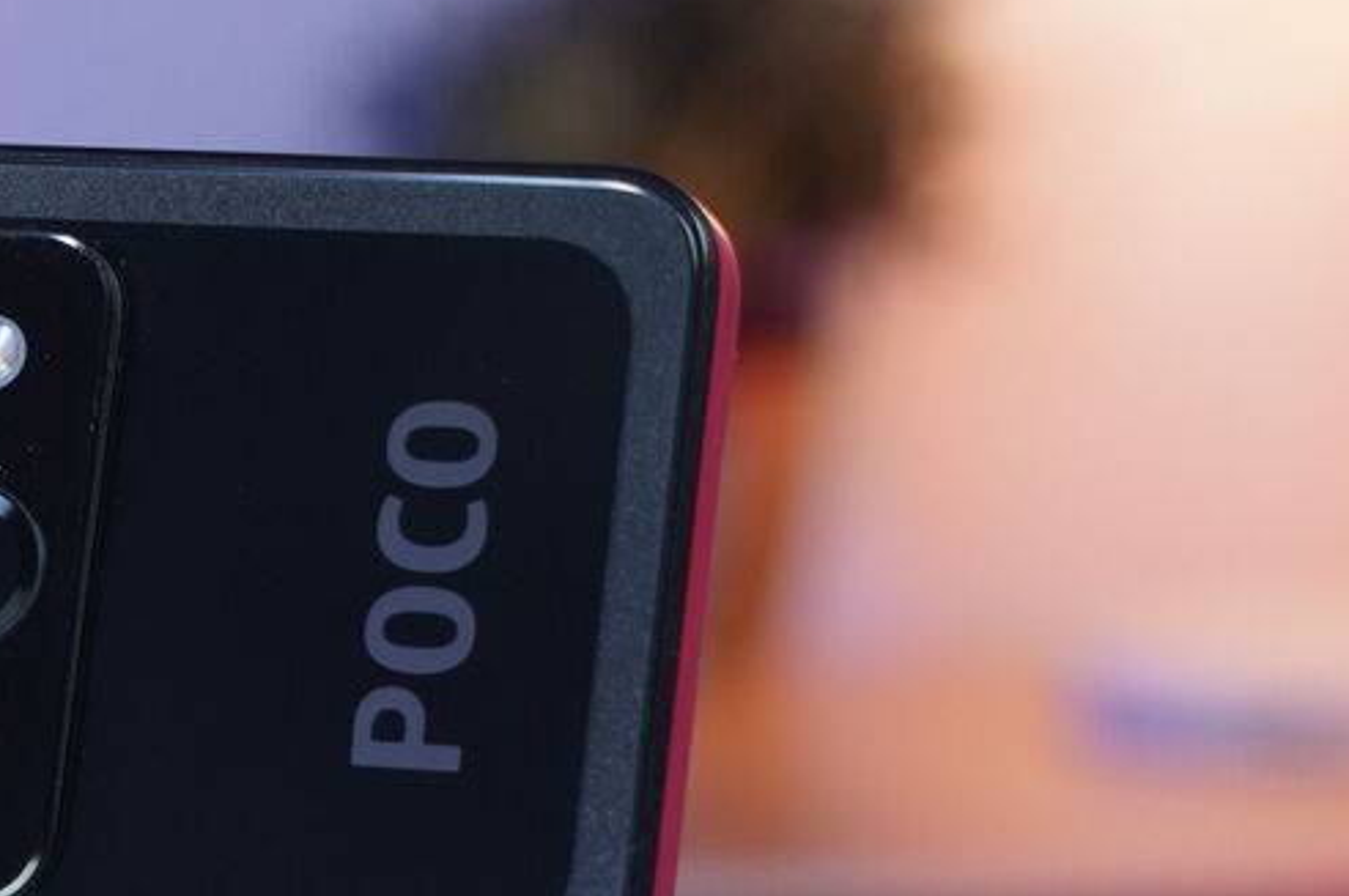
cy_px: 789
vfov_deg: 10.6
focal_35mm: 129
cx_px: 152
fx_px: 4829
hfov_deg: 15.7
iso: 1600
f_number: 7.1
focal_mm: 66
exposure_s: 1/160
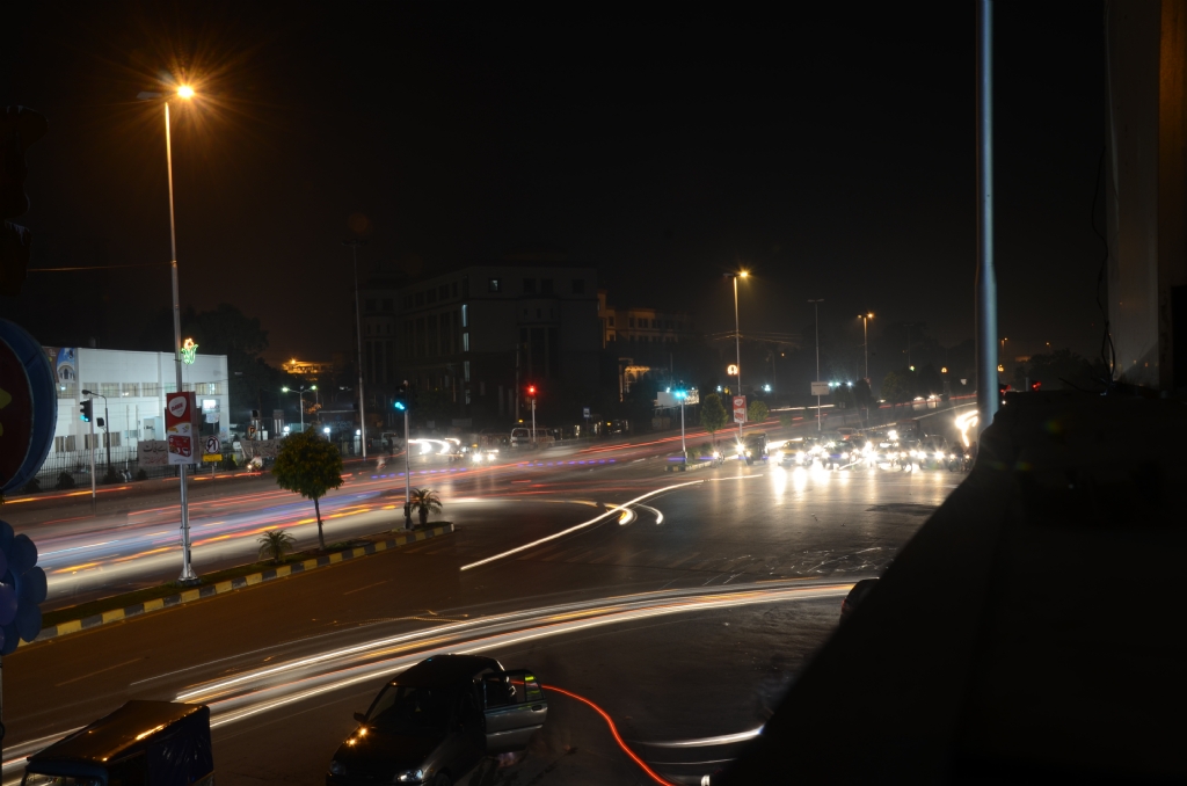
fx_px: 1184
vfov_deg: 36.7
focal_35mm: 36
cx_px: 594
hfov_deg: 53.2
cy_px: 393
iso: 100
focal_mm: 24
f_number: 13
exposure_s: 10
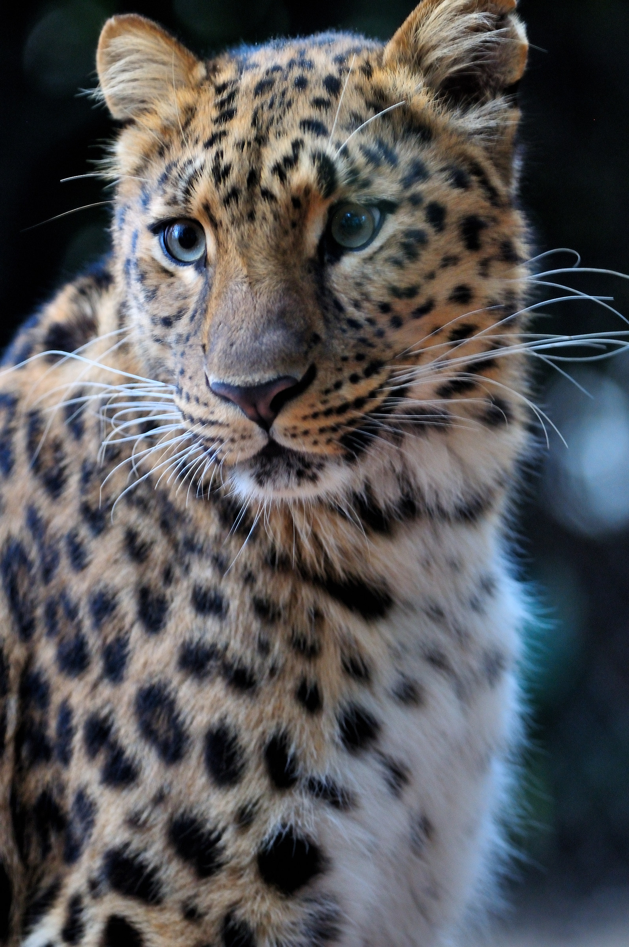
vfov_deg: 4.6
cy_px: 474
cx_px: 314
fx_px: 11824
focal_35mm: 450
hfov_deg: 3.0
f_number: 4
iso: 1000
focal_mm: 300
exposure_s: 1/40
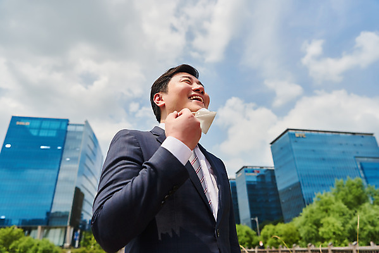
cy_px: 126
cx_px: 190
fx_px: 253
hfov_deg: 73.7
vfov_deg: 53.2
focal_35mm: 24
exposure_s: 1/4000
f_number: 3.5
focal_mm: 24
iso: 200
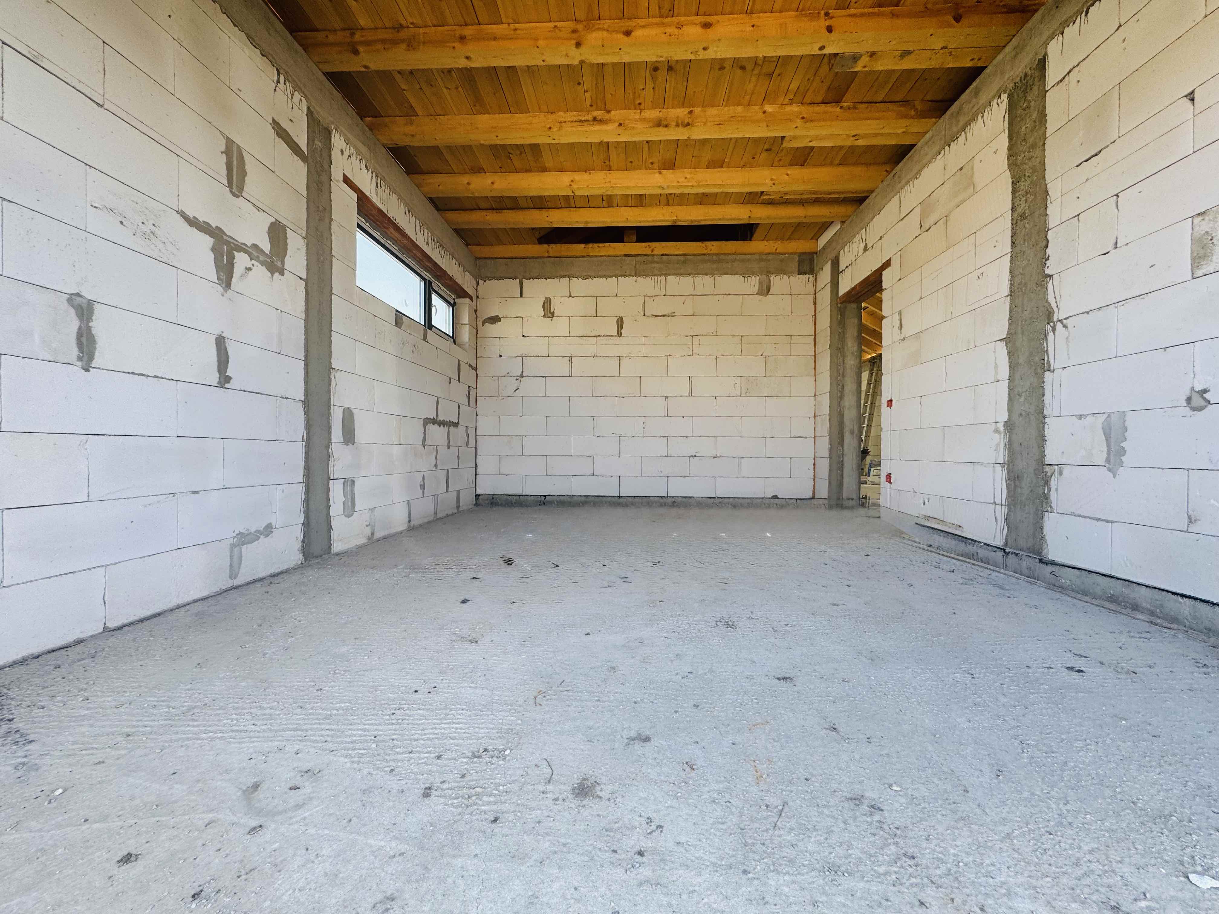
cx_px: 610
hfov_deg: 102.1
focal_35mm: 14
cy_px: 457
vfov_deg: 85.7
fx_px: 493
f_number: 2.2
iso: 50
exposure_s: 1/99
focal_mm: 2.22
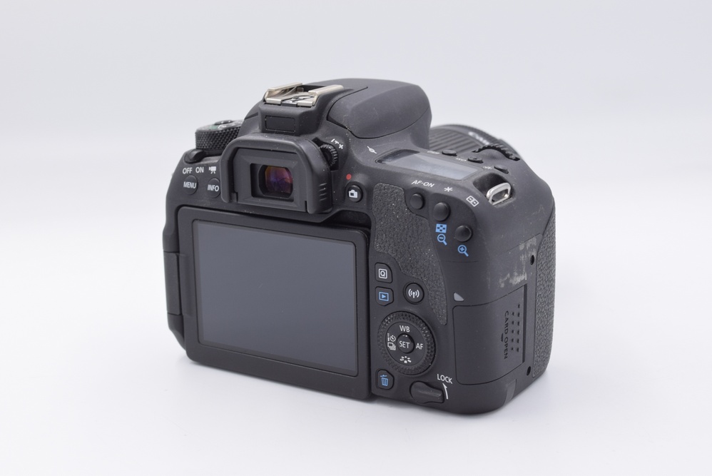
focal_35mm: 63
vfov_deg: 21.6
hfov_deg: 31.9
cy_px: 238
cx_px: 356
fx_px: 1247
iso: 400
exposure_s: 1/100
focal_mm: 42
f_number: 8
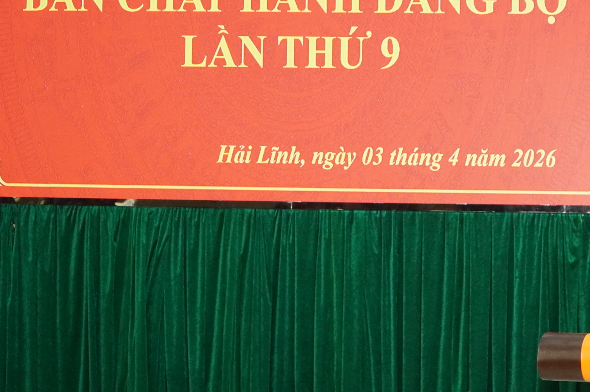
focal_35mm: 128
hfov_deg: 15.8
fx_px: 2095
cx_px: 536
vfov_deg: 10.7
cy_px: 182
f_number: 7.1
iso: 2000
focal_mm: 45
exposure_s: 1/80
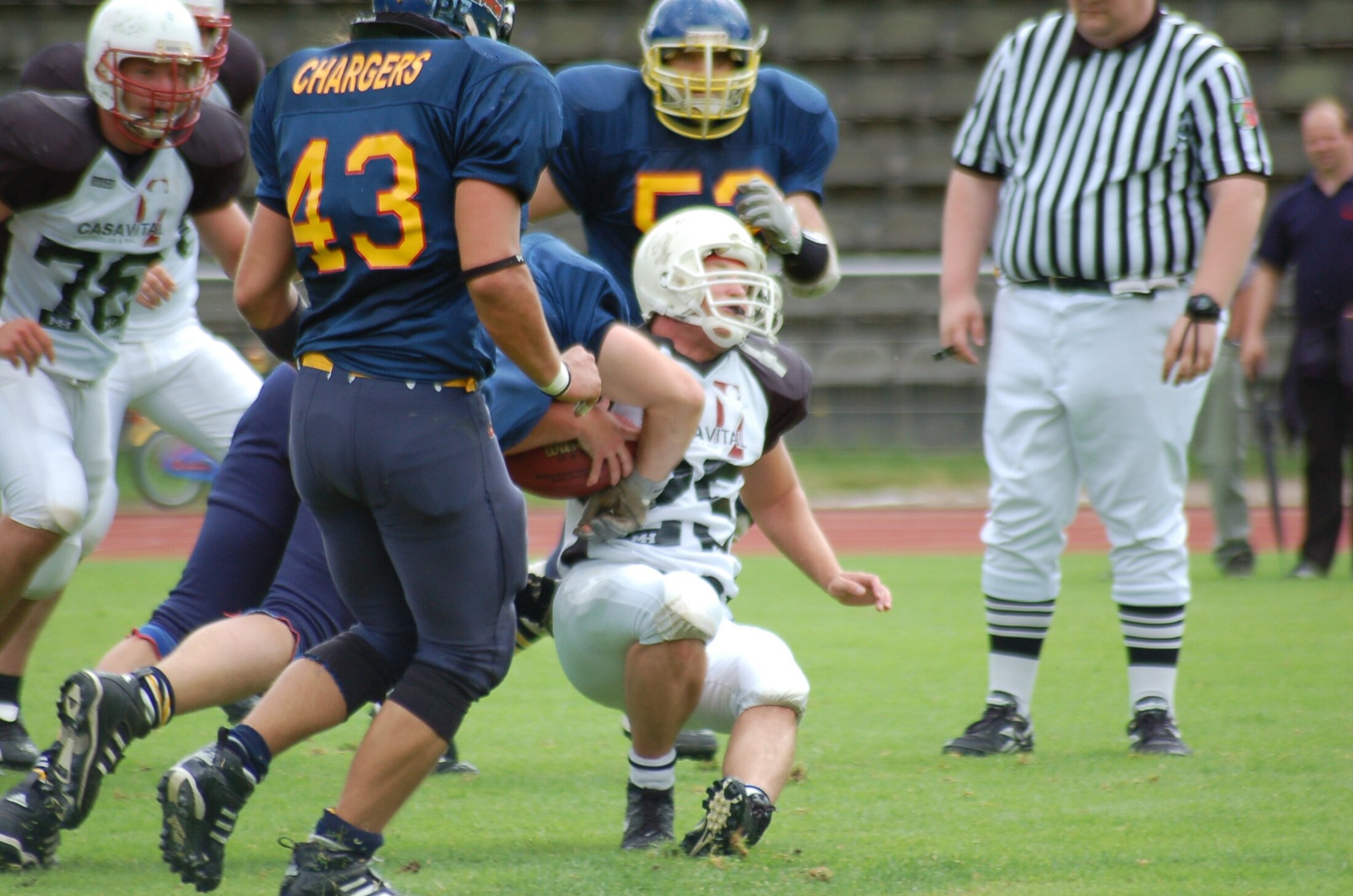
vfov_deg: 3.4
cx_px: 676
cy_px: 448
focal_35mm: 405
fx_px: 15192
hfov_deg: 5.1
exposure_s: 1/500
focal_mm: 270
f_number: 5.6
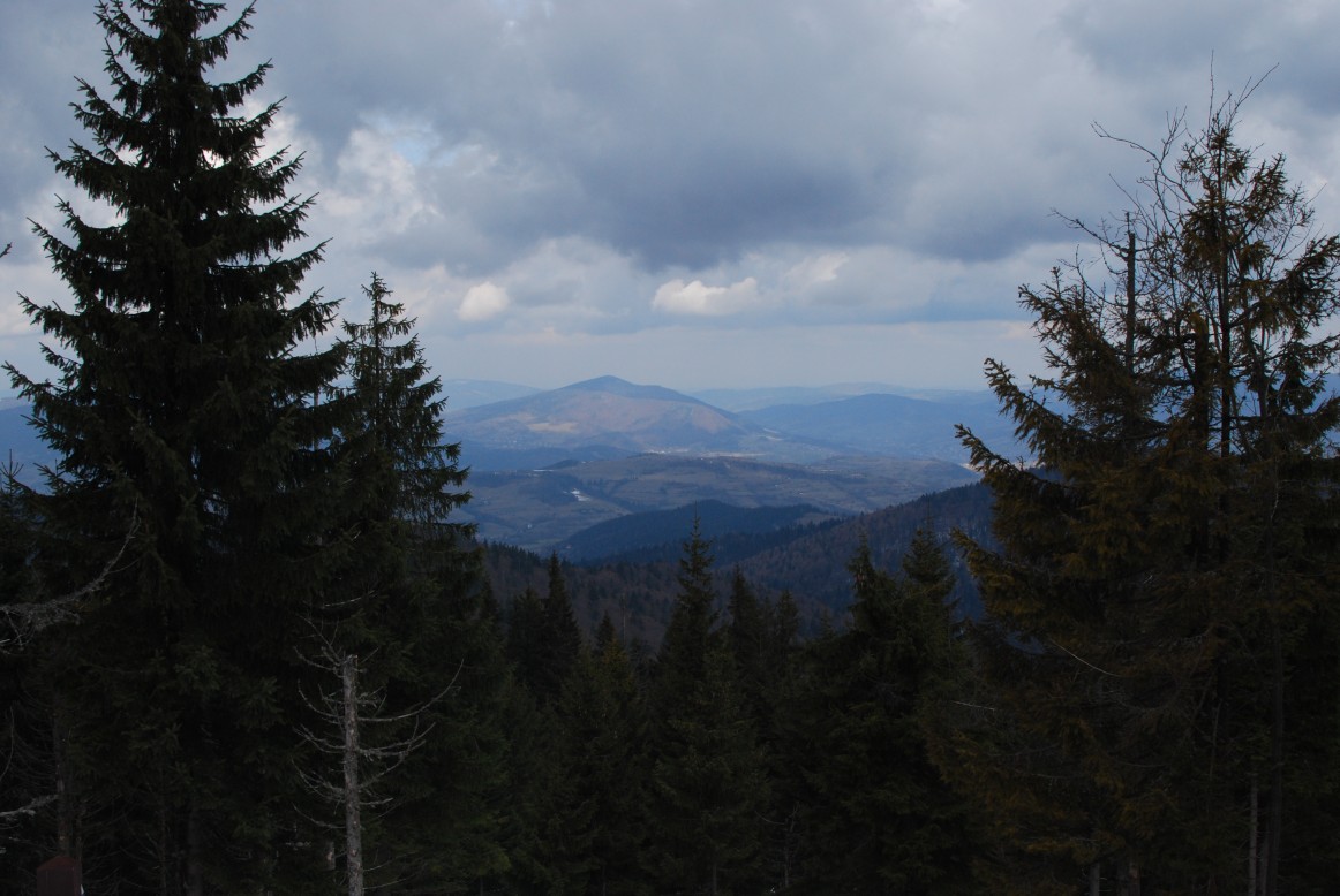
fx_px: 1957
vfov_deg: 25.8
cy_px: 448
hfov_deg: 37.8
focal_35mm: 52
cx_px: 670
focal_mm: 35
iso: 400
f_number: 10
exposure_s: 1/640
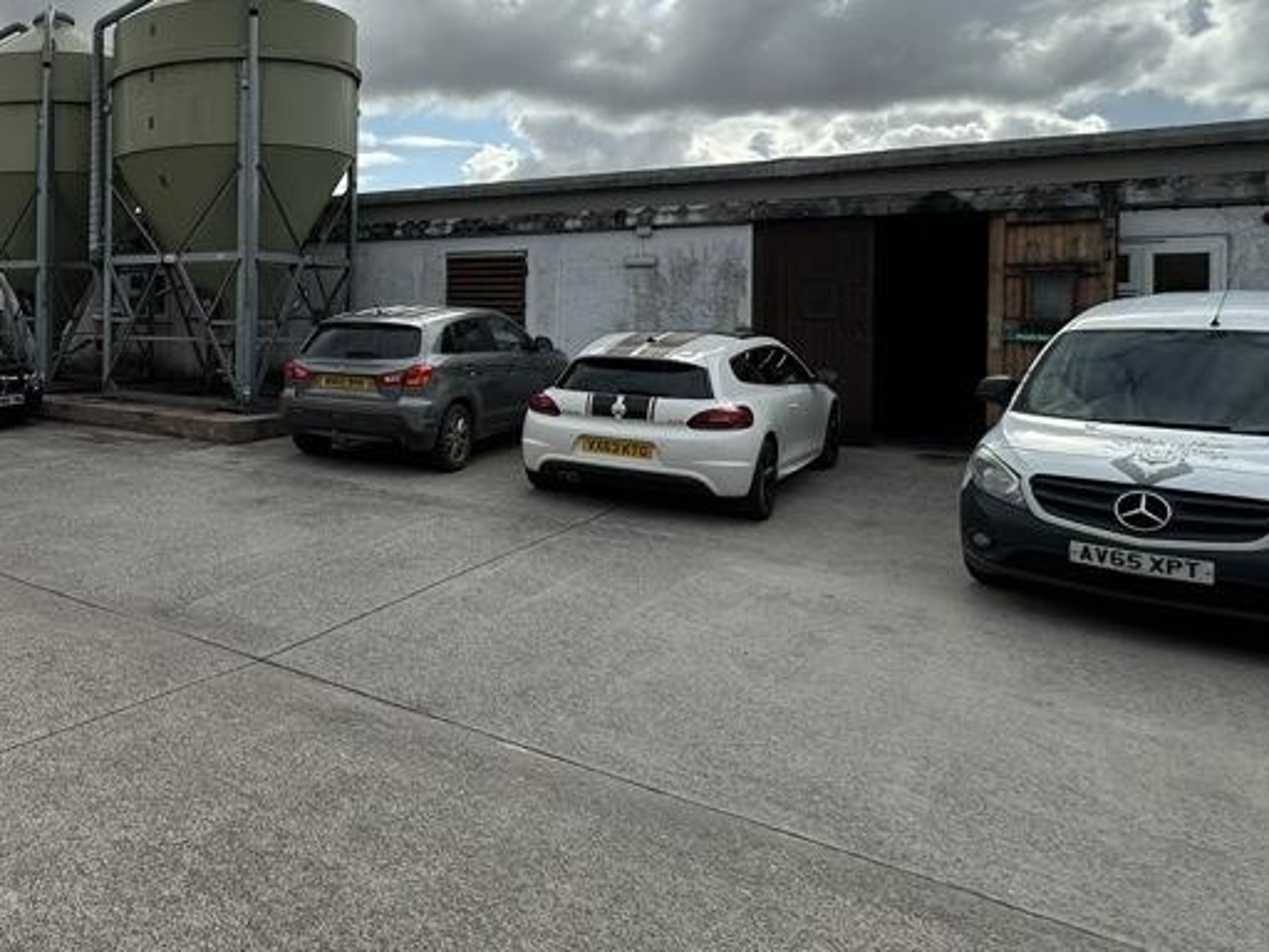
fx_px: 1026
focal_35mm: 28
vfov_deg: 48.9
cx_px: 74
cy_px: 317
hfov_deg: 53.5
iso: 50
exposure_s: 1/1855
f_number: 2.2
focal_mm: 2.22
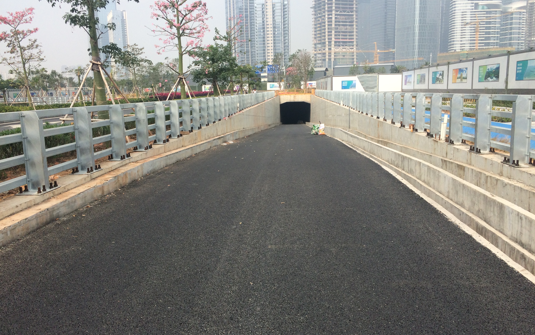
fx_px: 452
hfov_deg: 61.2
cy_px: 165
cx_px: 266
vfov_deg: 40.6
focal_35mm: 31
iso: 32
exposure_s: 1/1866
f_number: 2.2
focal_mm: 4.15
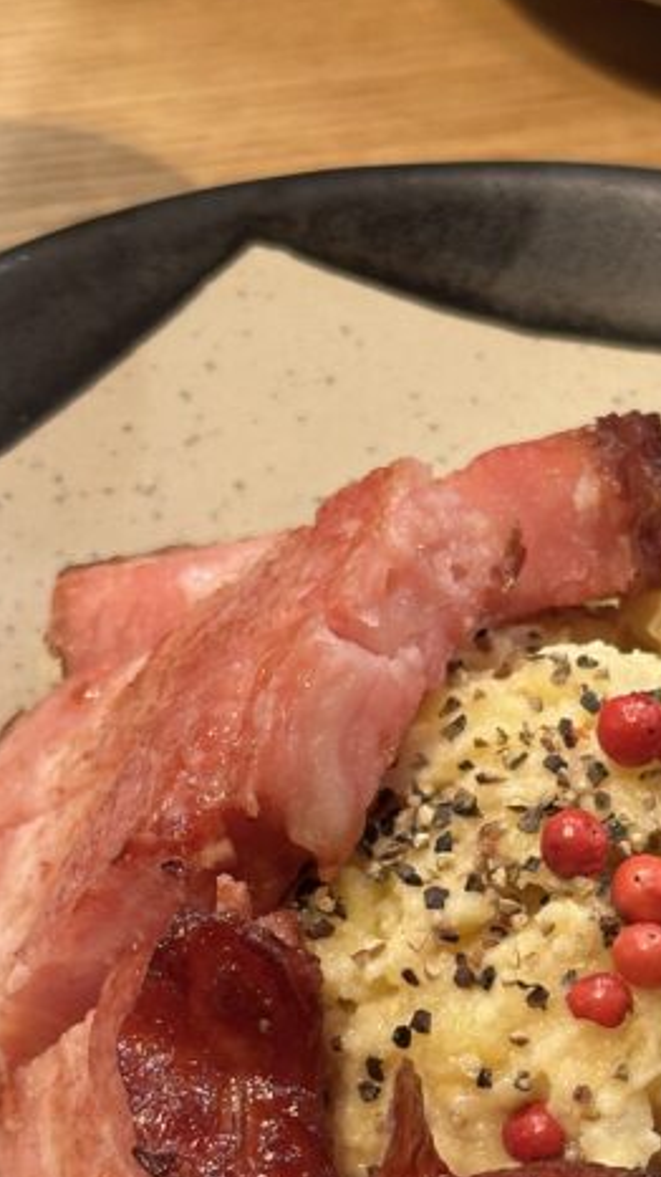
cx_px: 459
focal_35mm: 115
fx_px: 3585
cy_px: 912
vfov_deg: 18.5
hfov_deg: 10.5
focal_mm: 6.86
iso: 160
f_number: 1.78
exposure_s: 1/50
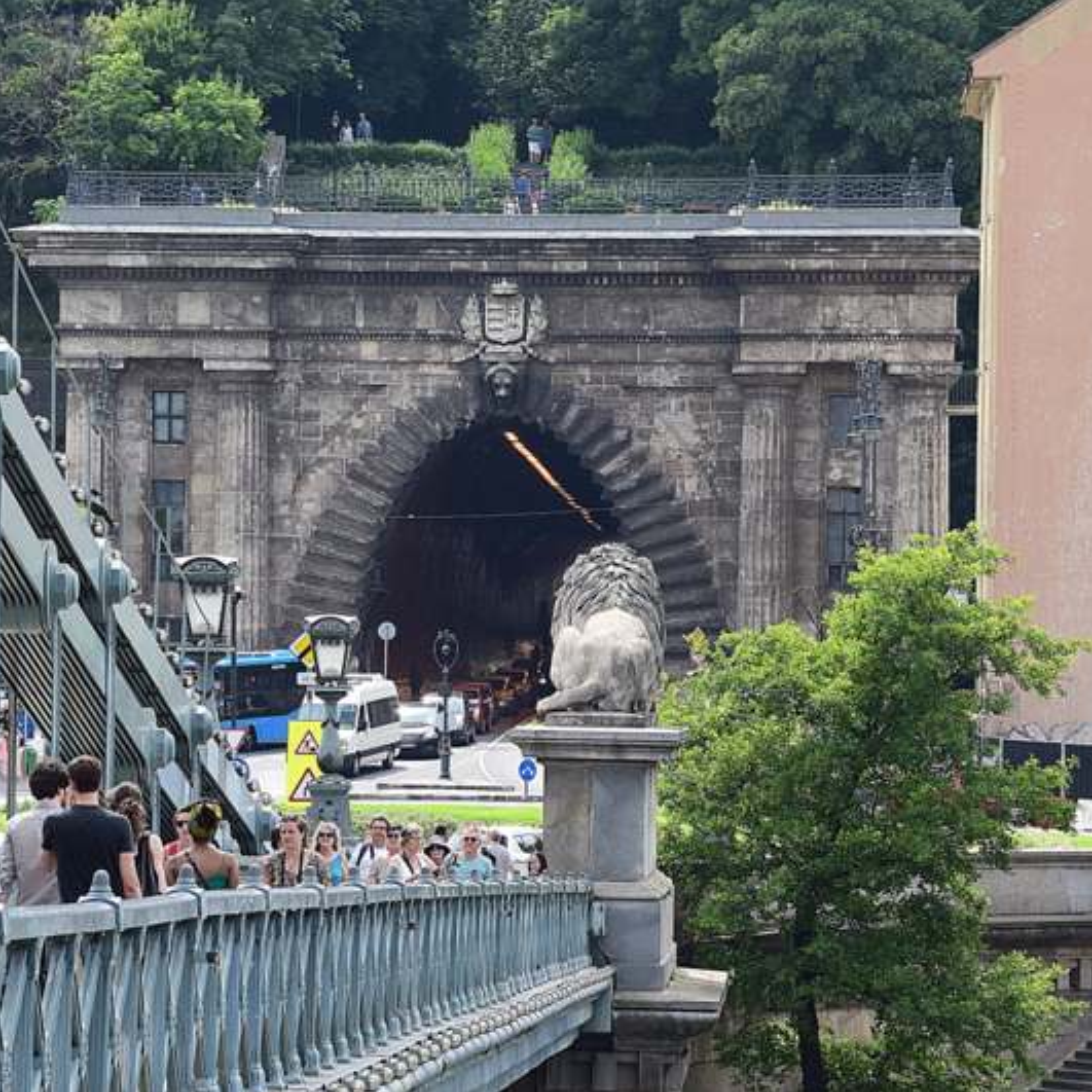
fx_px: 6174
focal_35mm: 173
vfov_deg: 10.1
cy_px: 547
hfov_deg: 10.1
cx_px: 387
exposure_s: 1/250
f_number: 10
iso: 400
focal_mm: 90
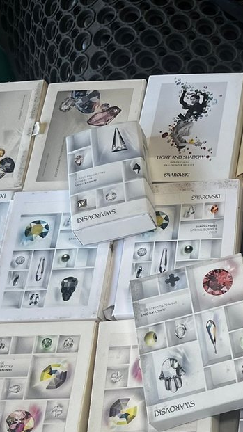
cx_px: 367
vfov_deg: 30.0
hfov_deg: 16.0
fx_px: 791
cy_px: 327
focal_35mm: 69
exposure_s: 1/273
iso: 40
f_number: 1.5
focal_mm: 5.7
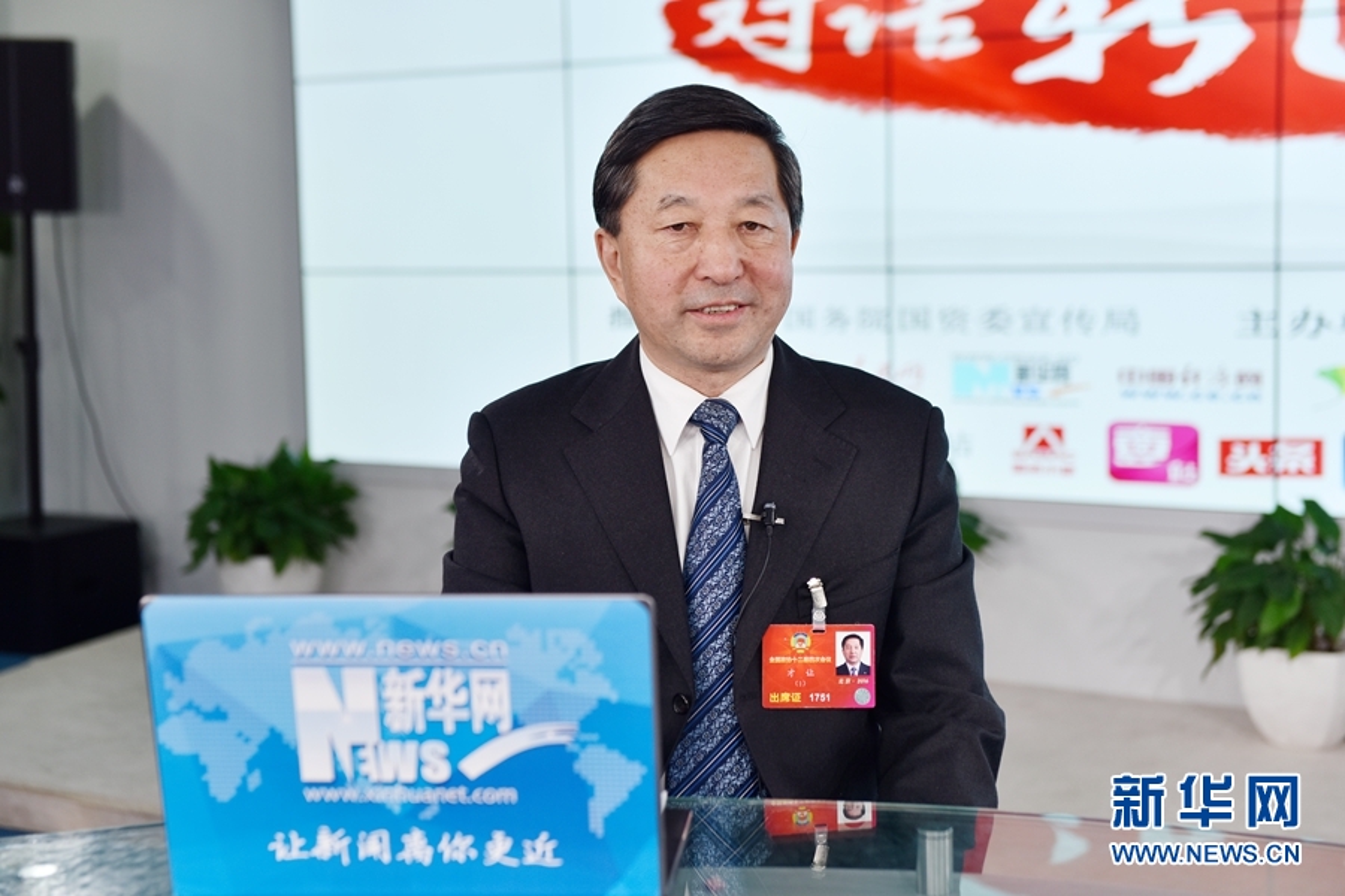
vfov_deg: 22.6
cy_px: 448
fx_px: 2241
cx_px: 672
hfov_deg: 33.4
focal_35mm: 60
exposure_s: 1/160
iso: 220
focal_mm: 60
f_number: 3.5
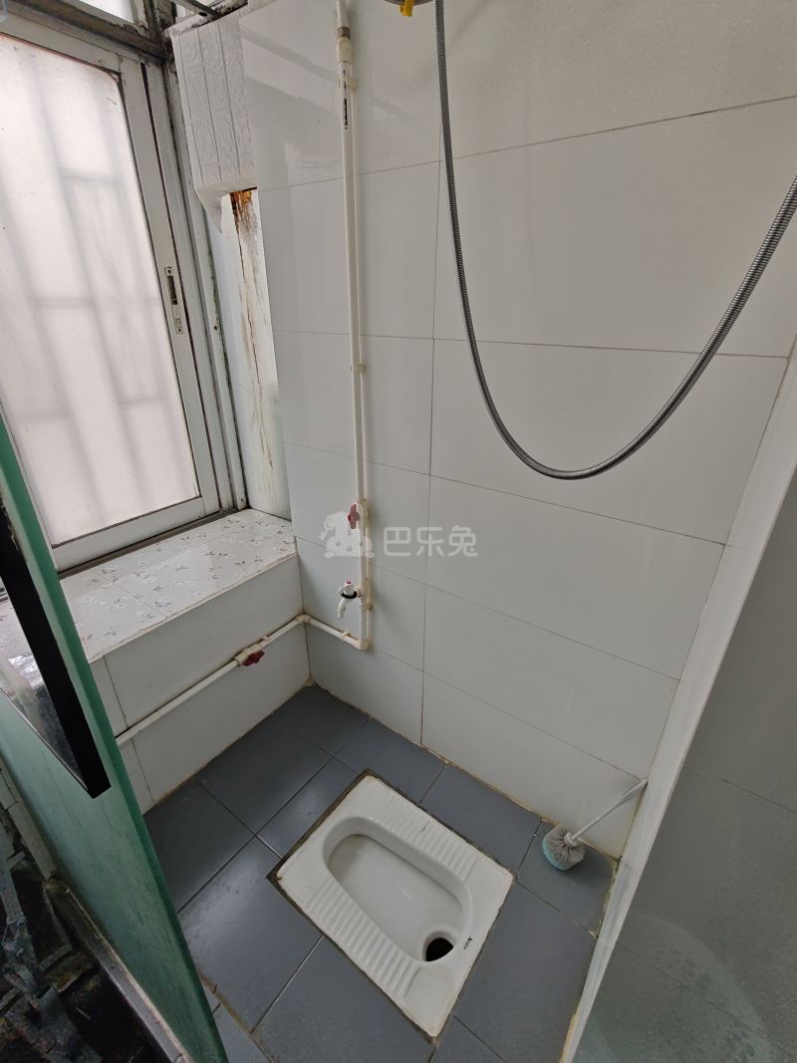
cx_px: 398
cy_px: 532
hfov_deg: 81.7
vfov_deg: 98.2
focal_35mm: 15
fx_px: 461
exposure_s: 1/100
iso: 100
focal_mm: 2.3
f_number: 2
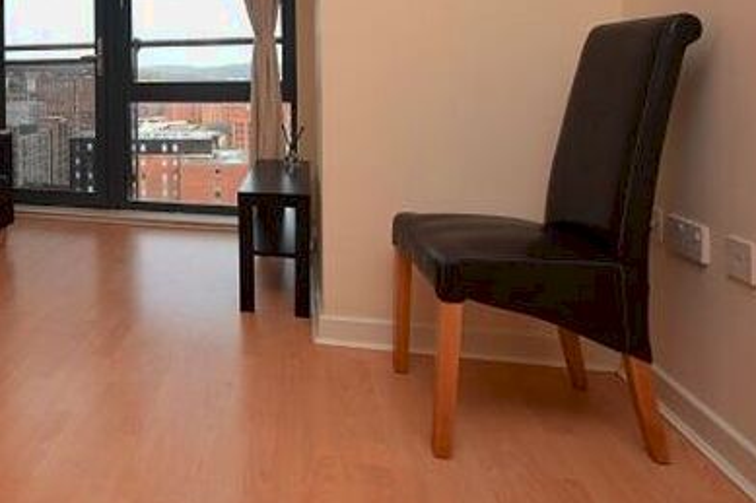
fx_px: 567
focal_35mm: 27
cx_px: 119
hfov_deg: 60.2
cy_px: 74
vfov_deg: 44.6
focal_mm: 10
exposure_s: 1/125
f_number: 5.6
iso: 200
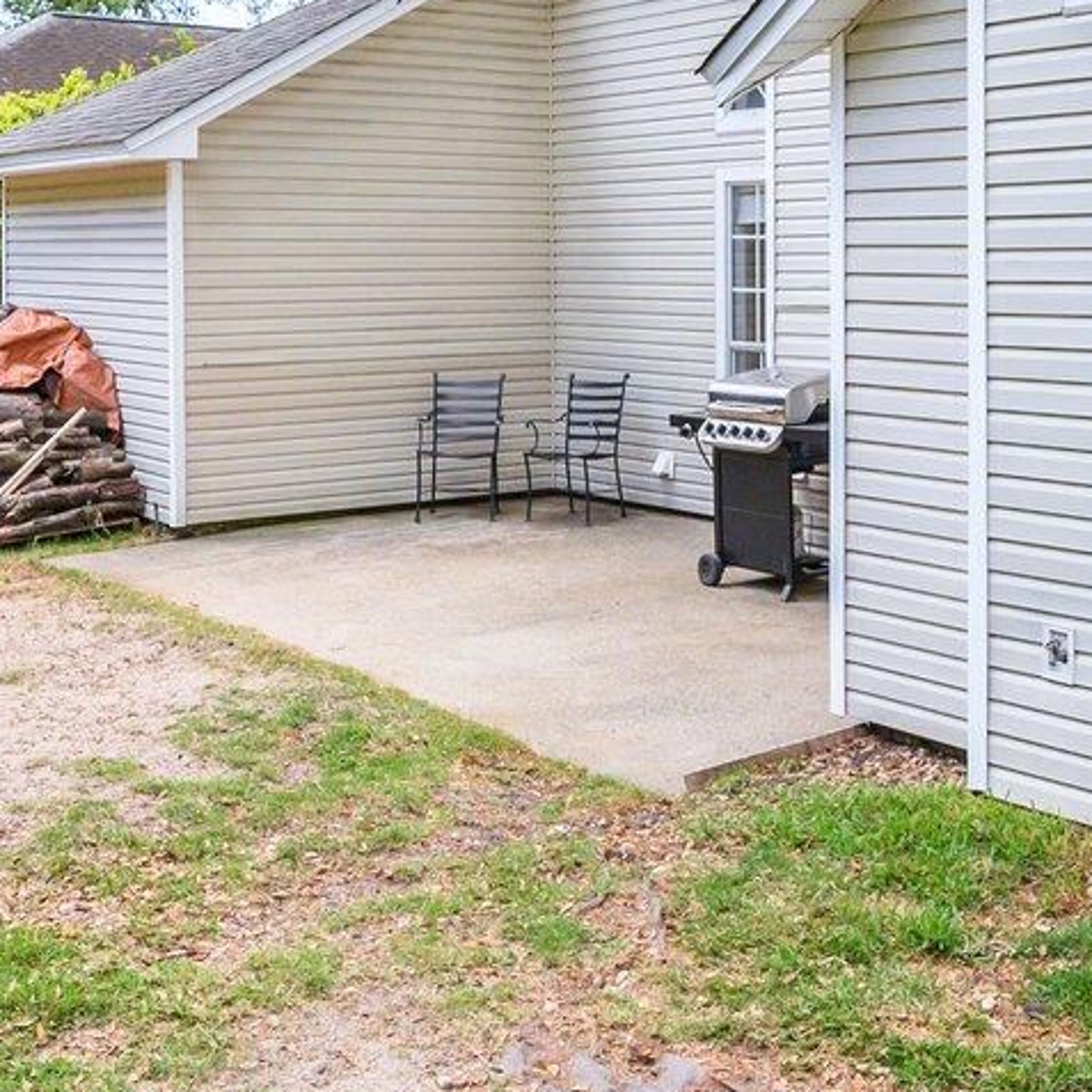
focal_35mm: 51
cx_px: 861
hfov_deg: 32.5
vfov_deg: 32.3
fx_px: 1820
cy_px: 192
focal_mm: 14
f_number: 7.1
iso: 400
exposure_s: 1/800
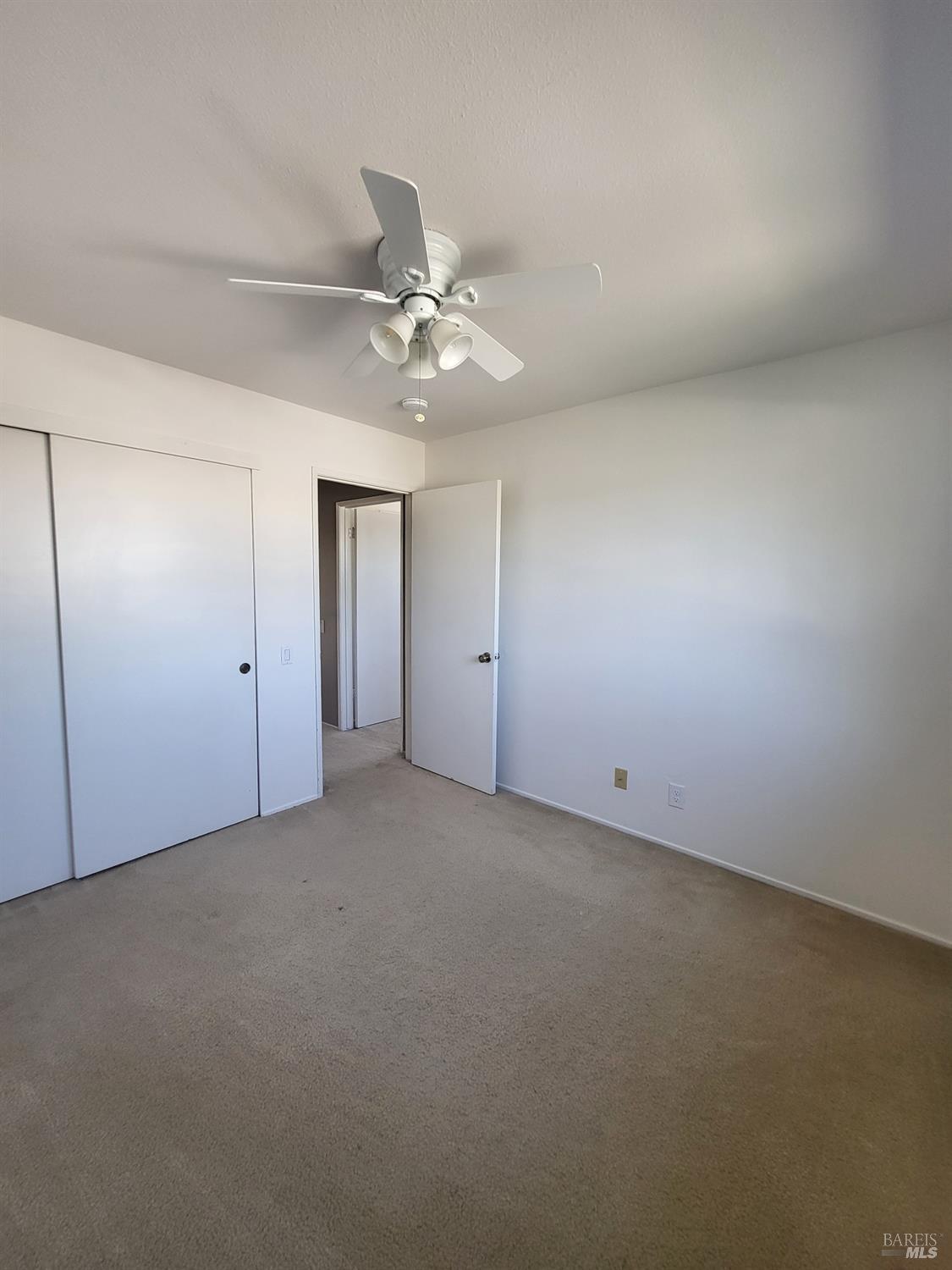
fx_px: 477
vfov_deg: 106.2
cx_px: 476
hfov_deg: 89.9
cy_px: 635
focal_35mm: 13
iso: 100
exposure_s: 1/60
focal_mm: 1.74
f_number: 2.2
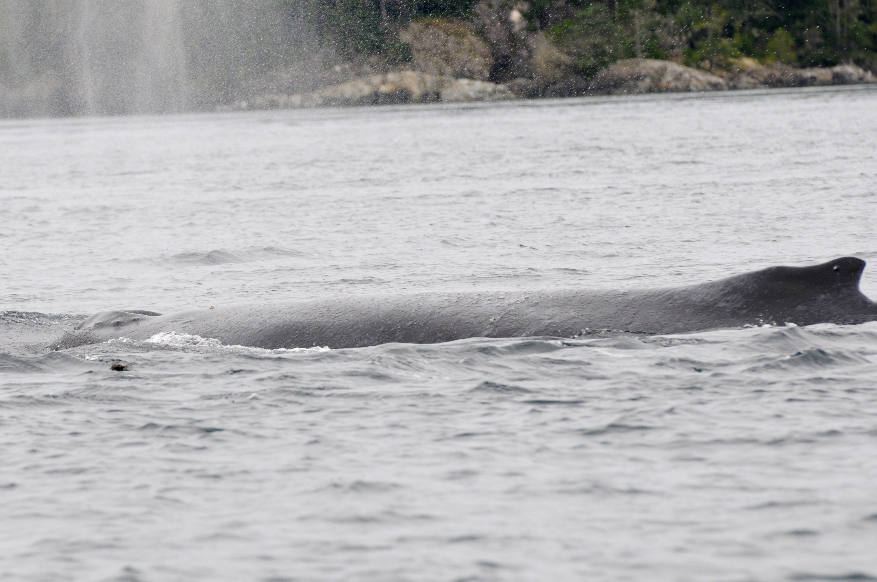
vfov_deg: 4.6
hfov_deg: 6.9
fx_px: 7299
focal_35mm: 300
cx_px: 438
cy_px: 291
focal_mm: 200
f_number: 5
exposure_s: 1/1000
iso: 400
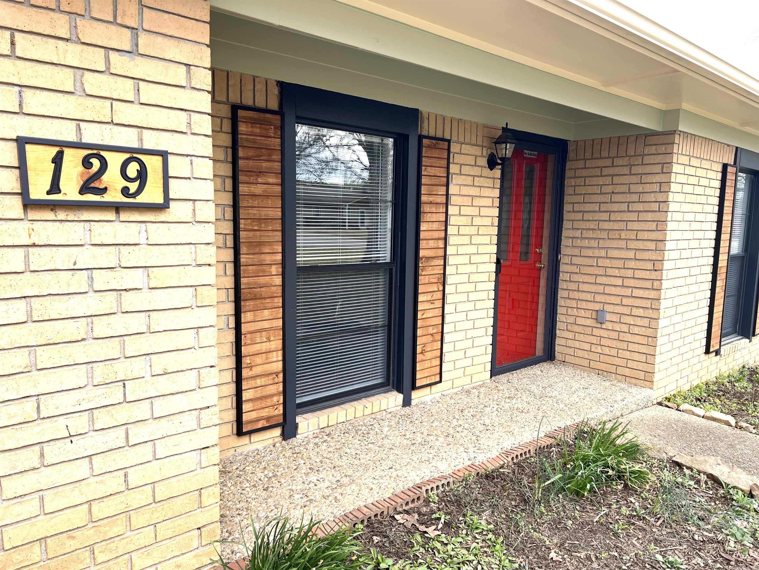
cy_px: 285
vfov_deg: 53.1
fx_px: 570
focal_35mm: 26
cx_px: 380
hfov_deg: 67.3
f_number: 1.5
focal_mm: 5.7
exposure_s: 1/932
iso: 50
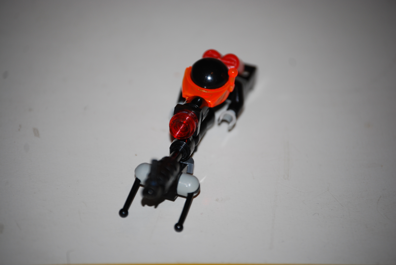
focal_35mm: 195
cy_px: 132
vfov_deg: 7.1
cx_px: 198
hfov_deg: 10.5
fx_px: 2148
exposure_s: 1/60
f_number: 5
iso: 200
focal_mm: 130
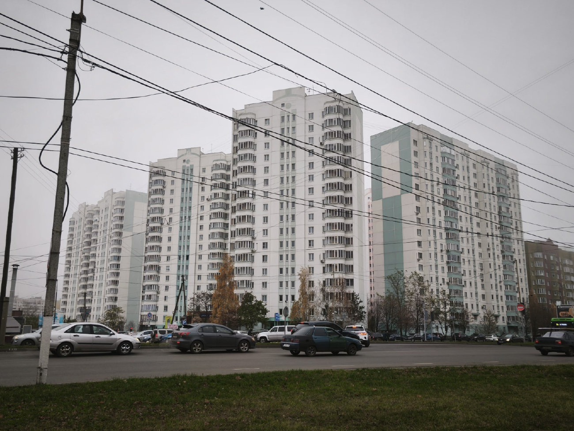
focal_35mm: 30
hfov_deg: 60.0
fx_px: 497
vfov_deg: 46.8
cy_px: 216
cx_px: 287
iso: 80
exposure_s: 1/364
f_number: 1.7
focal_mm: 5.35
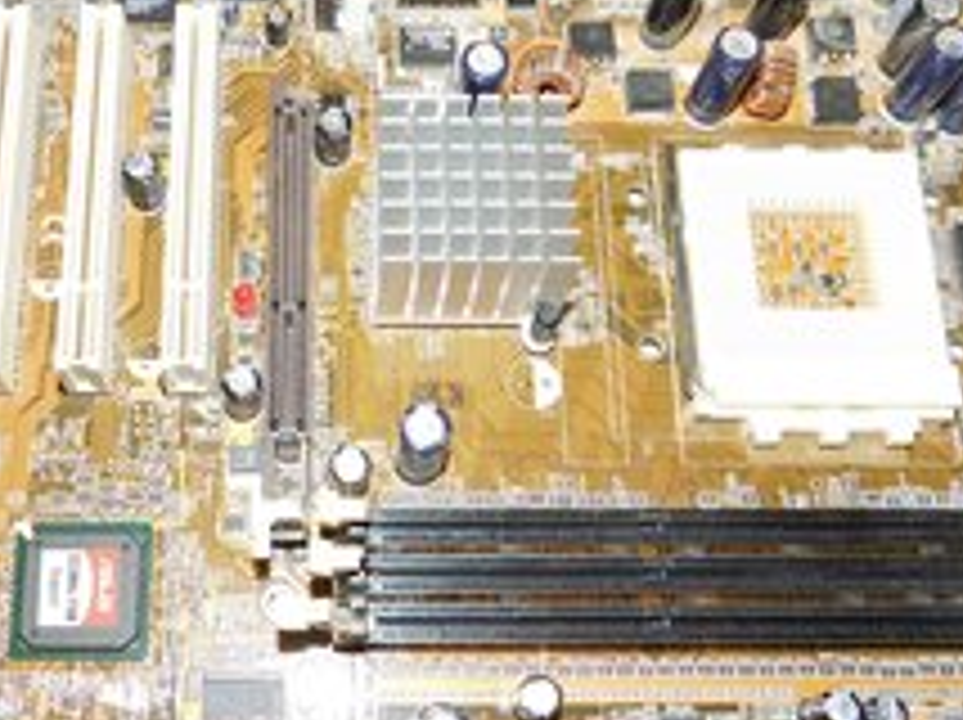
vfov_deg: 33.3
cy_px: 472
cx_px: 315
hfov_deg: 43.2
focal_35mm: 43
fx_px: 1195
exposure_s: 1/30
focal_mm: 4
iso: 200
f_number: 3
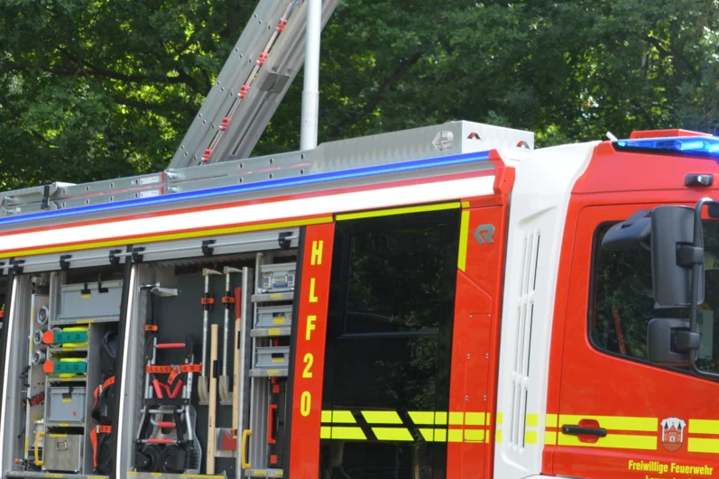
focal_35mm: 94
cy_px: 245
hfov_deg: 21.6
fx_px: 1877
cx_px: 499
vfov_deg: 14.5
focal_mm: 26
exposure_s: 1/160
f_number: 6.3
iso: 200
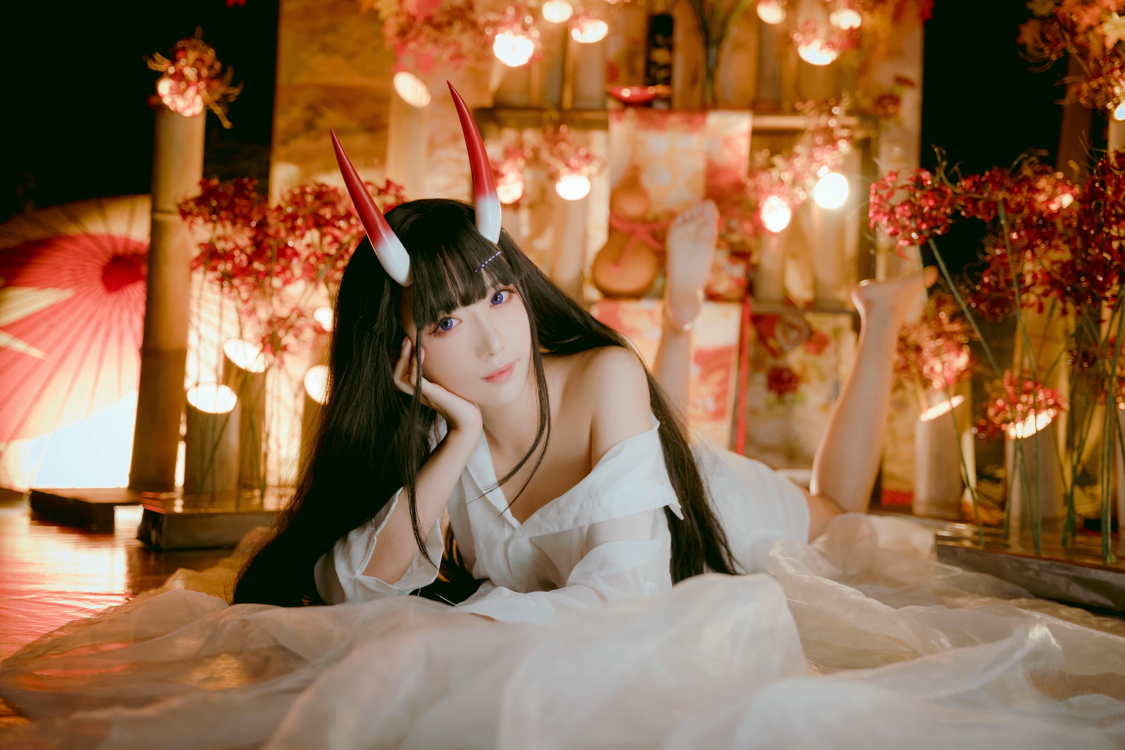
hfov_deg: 43.3
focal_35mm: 45
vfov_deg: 29.6
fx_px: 1419
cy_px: 375
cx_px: 562
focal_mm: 45.4
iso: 1600
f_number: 2.8
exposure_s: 1/60
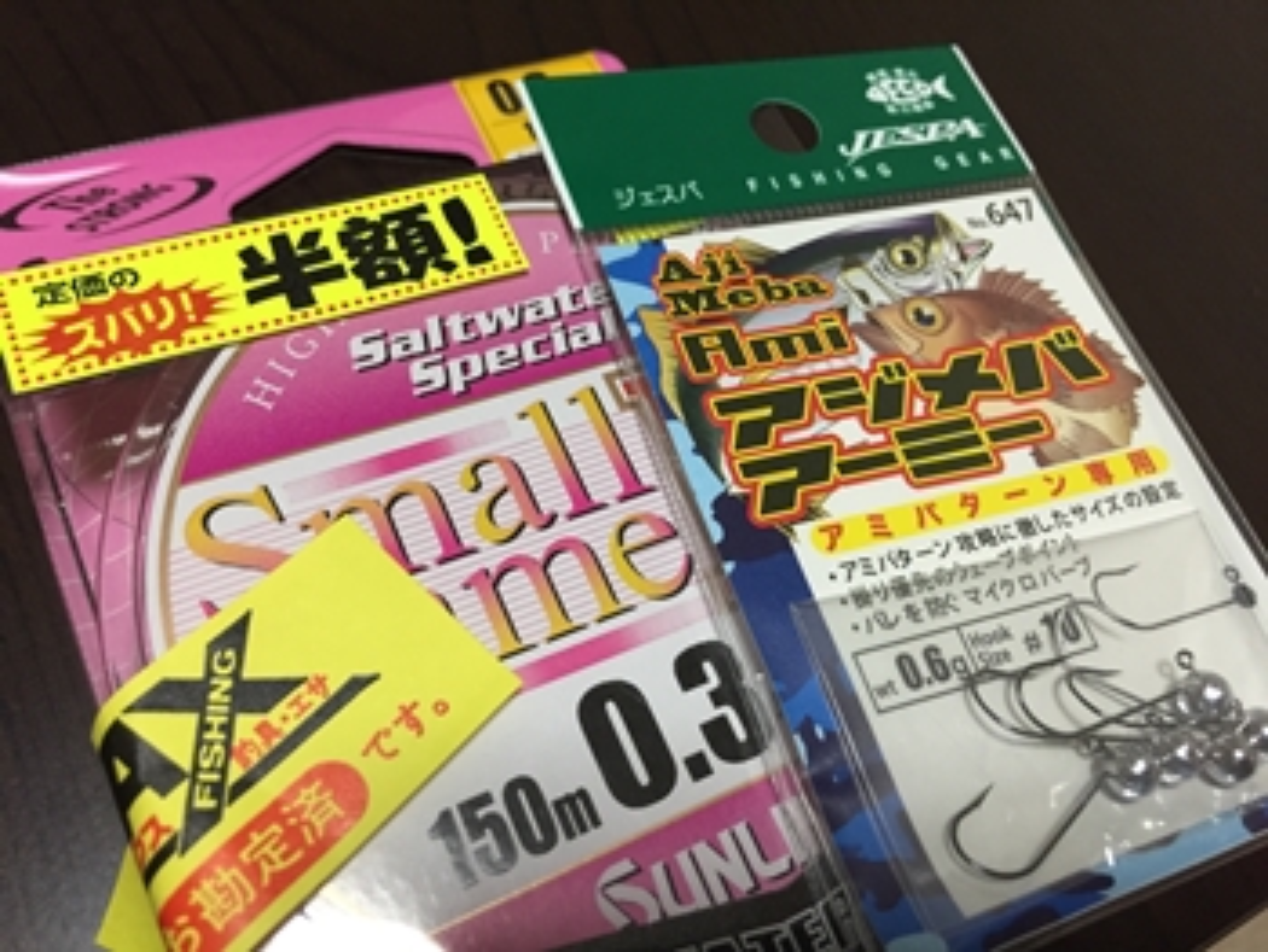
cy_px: 476
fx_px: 1063
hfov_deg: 61.6
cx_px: 634
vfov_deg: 48.3
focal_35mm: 29
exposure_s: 1/30
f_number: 2.2
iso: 125
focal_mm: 4.15
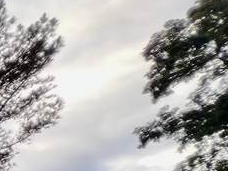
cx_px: -379
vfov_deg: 14.1
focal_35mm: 73
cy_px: 409
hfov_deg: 13.4
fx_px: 481
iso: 32
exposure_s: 1/99
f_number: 1.8
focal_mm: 1.57
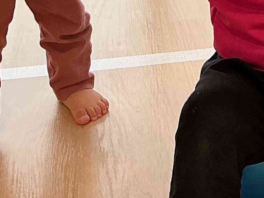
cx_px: 267
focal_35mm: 131
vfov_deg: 10.6
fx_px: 999
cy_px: -154
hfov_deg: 14.8
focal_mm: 3
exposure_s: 1/130
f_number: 1.8
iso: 16
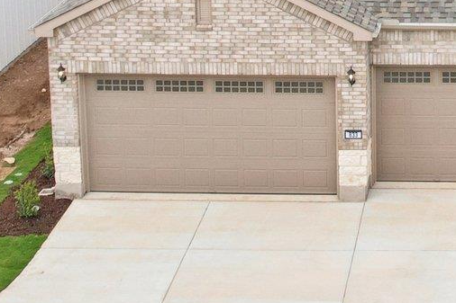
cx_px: 497
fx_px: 1127
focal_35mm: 89
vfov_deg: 14.1
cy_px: -187
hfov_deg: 21.7
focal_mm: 8.4
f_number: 2.8
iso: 100
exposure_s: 1/2500
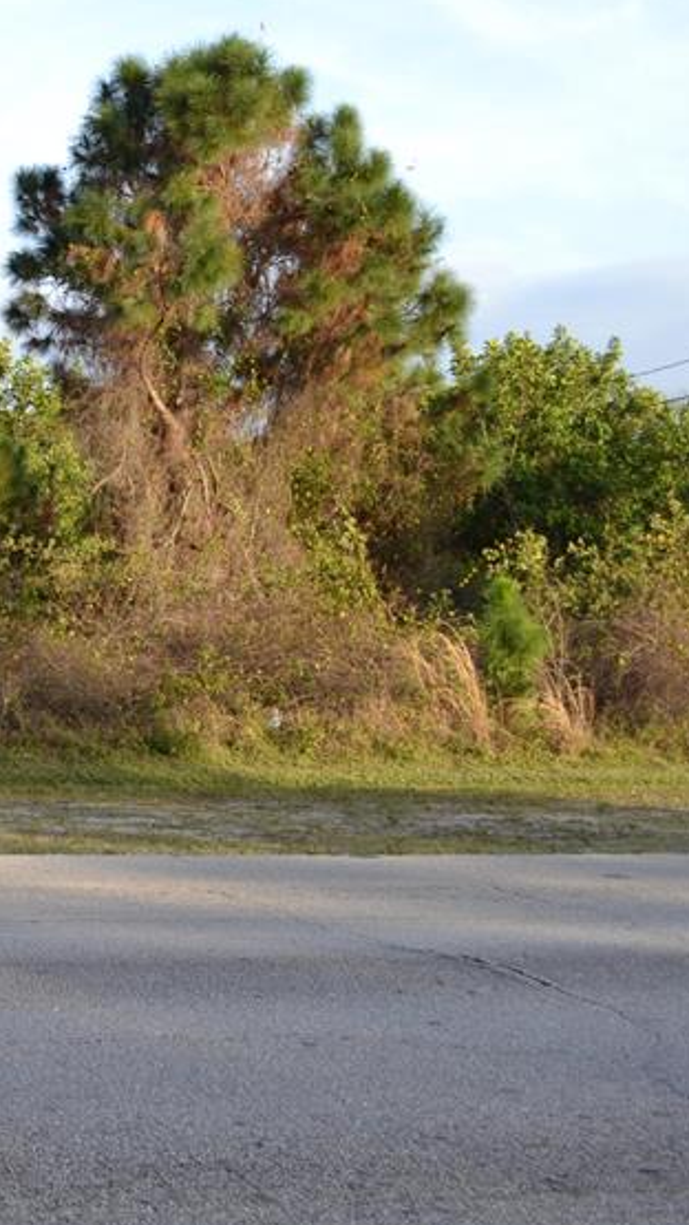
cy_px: 492
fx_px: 1885
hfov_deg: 18.3
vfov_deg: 35.9
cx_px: -358
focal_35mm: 58
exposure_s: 1/160
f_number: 6.3
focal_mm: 20
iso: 100
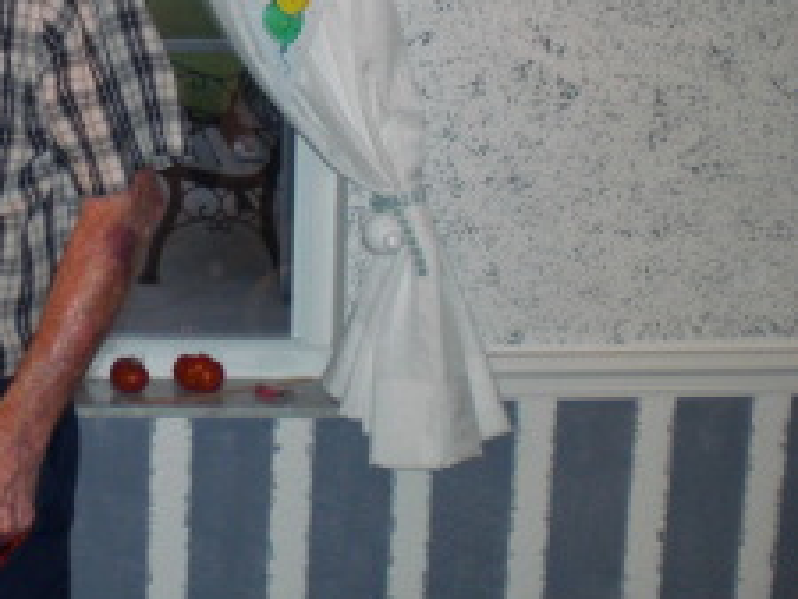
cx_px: 4
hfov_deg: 24.5
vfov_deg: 19.0
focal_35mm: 76
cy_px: 23
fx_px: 1753
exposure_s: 1/60
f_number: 3.1
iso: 200
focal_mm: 6.3
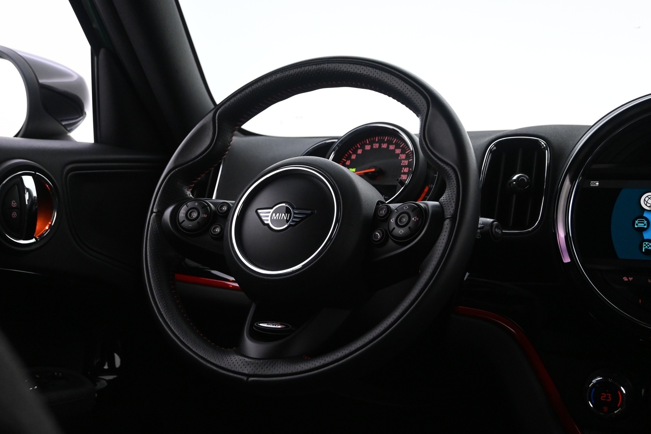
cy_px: 225
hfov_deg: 45.2
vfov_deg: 31.0
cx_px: 311
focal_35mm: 43
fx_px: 782
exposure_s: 1/40
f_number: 4.5
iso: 2500
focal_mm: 27.5
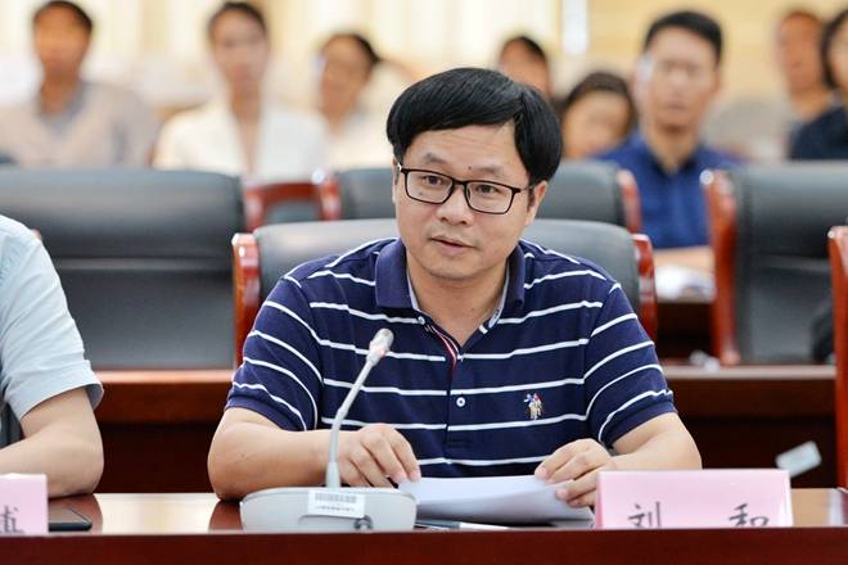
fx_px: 3180
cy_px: 282
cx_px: 424
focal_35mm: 135
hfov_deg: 15.2
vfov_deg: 10.2
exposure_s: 1/160
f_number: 2.8
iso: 2200
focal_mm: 135
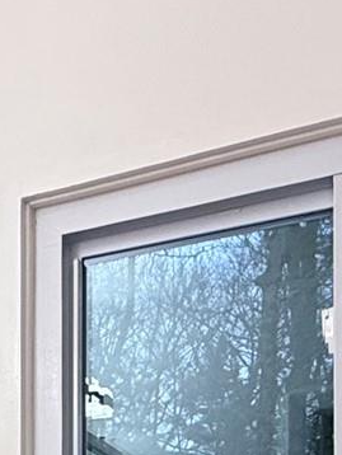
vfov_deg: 21.4
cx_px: -289
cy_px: 633
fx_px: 1053
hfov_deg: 15.6
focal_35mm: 80
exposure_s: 1/60
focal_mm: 2.22
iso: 250
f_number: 2.2
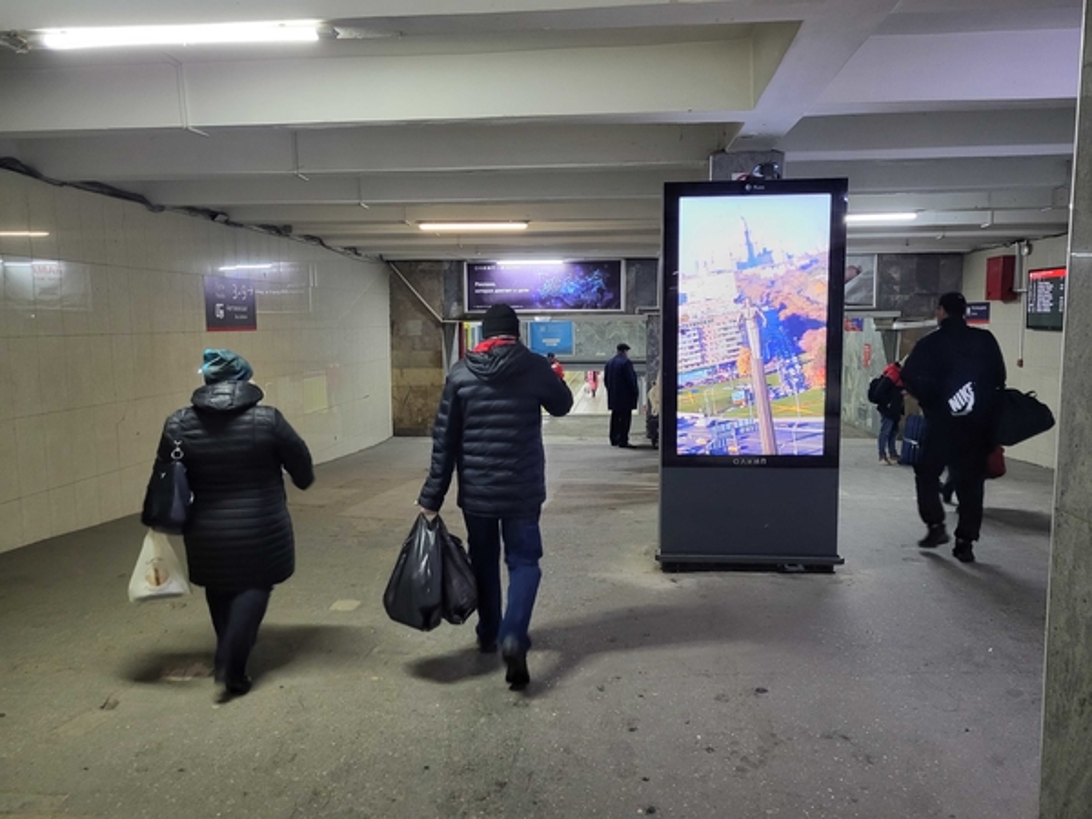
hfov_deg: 67.3
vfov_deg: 53.1
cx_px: 546
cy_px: 410
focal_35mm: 26
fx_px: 820
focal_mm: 5.4
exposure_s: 1/50
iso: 500
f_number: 1.8
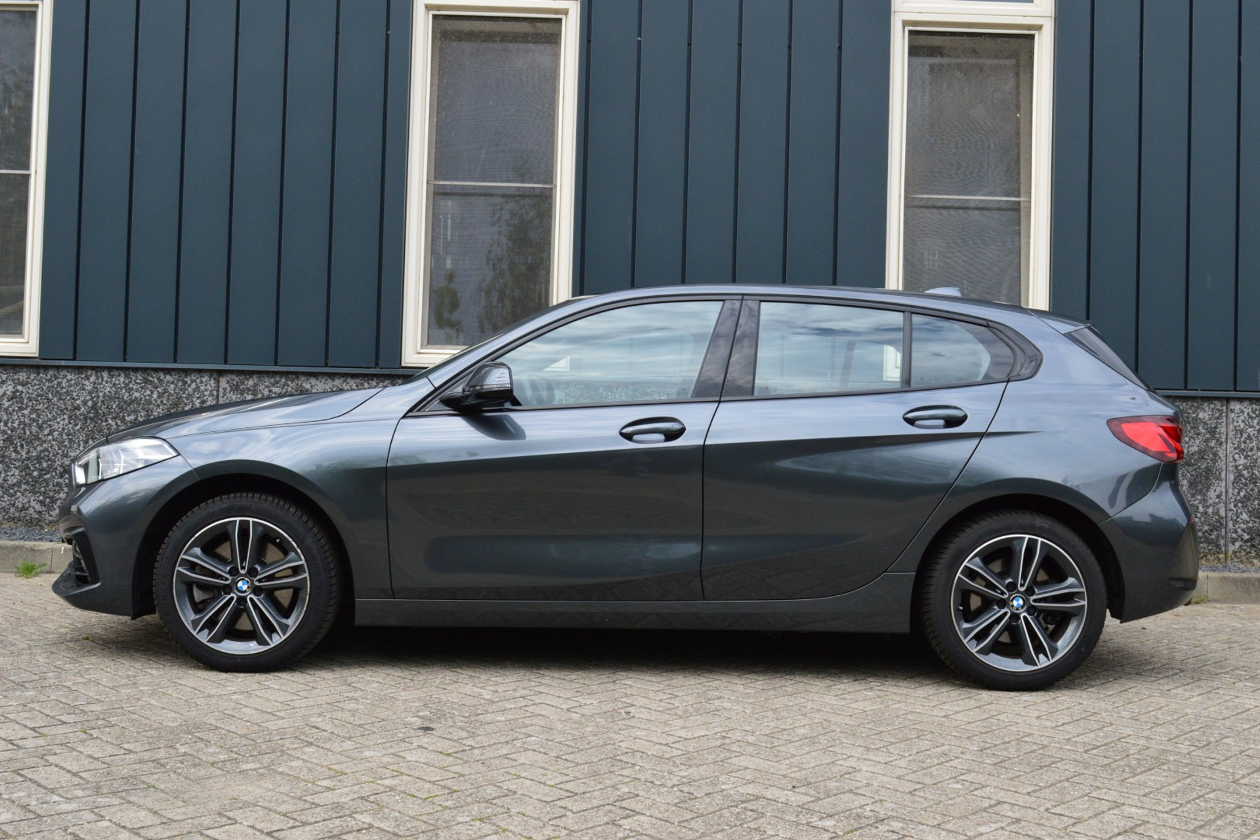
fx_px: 1365
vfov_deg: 34.2
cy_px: 420
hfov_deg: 49.6
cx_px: 630
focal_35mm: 39
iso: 800
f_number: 11
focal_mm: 26
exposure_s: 1/500
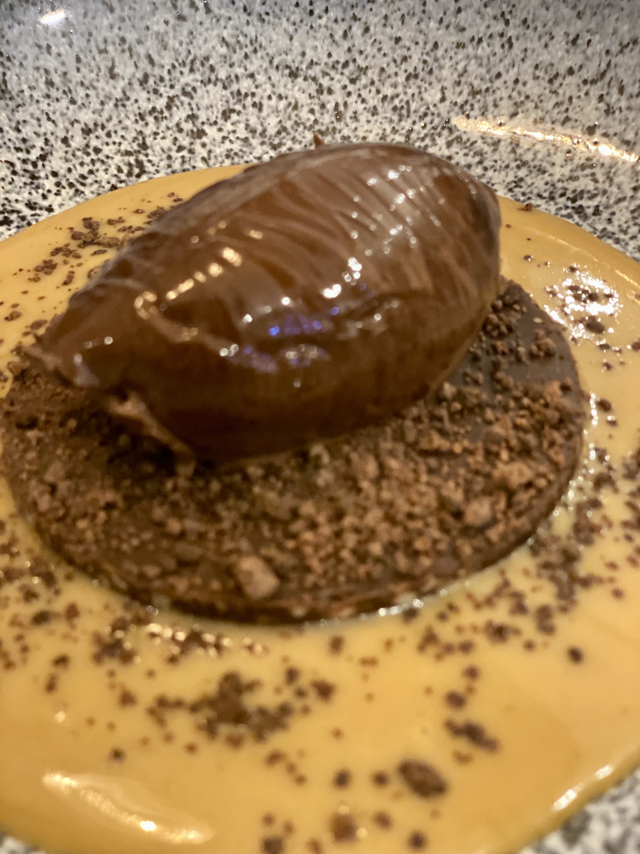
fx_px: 1282
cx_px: 320
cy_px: 427
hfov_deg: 28.0
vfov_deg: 36.8
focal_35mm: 52
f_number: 2
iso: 400
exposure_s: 1/20
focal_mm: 6
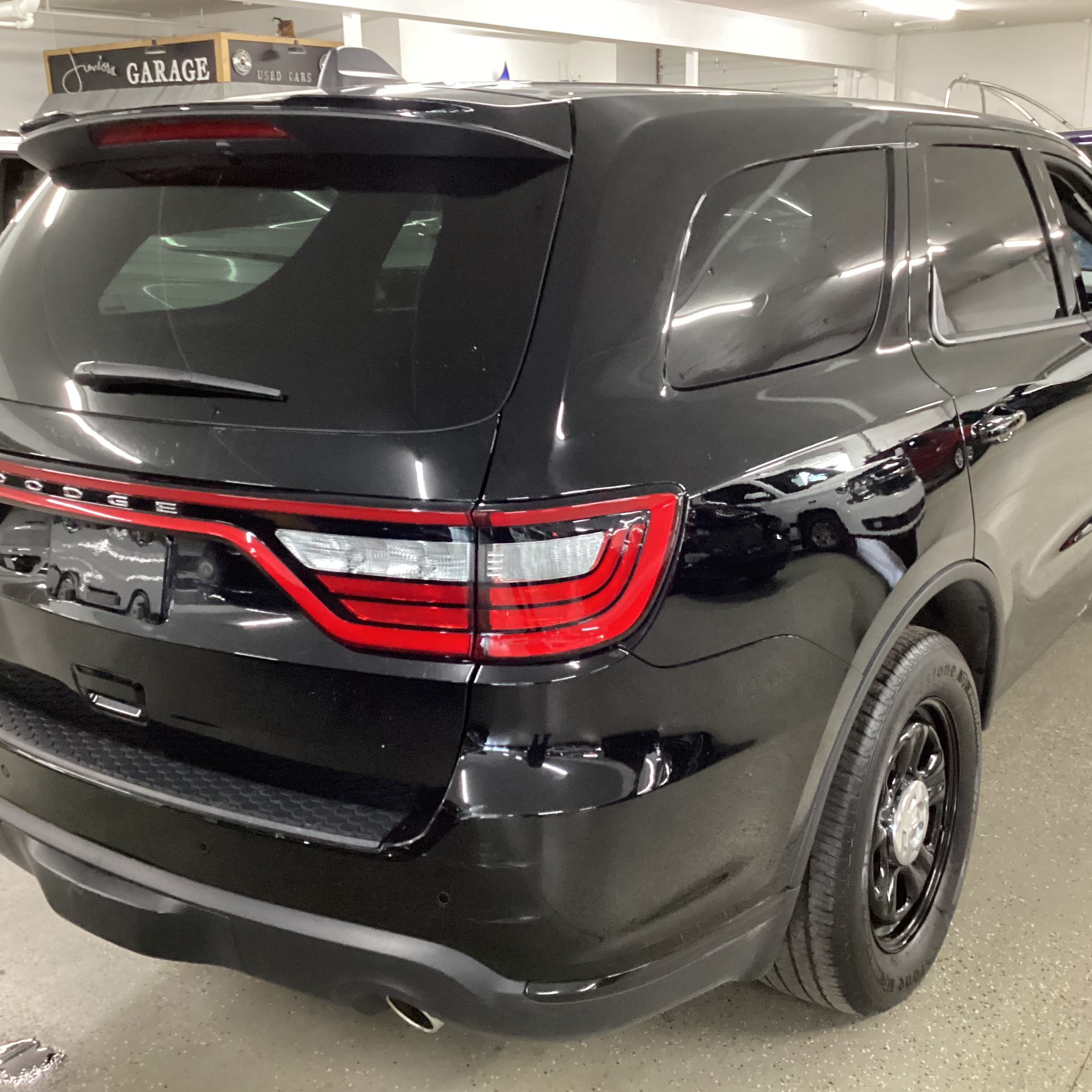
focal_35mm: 37
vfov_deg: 44.9
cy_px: 543
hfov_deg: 44.9
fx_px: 1321
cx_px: 524
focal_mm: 3.3
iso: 500
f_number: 2.4
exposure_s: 1/30
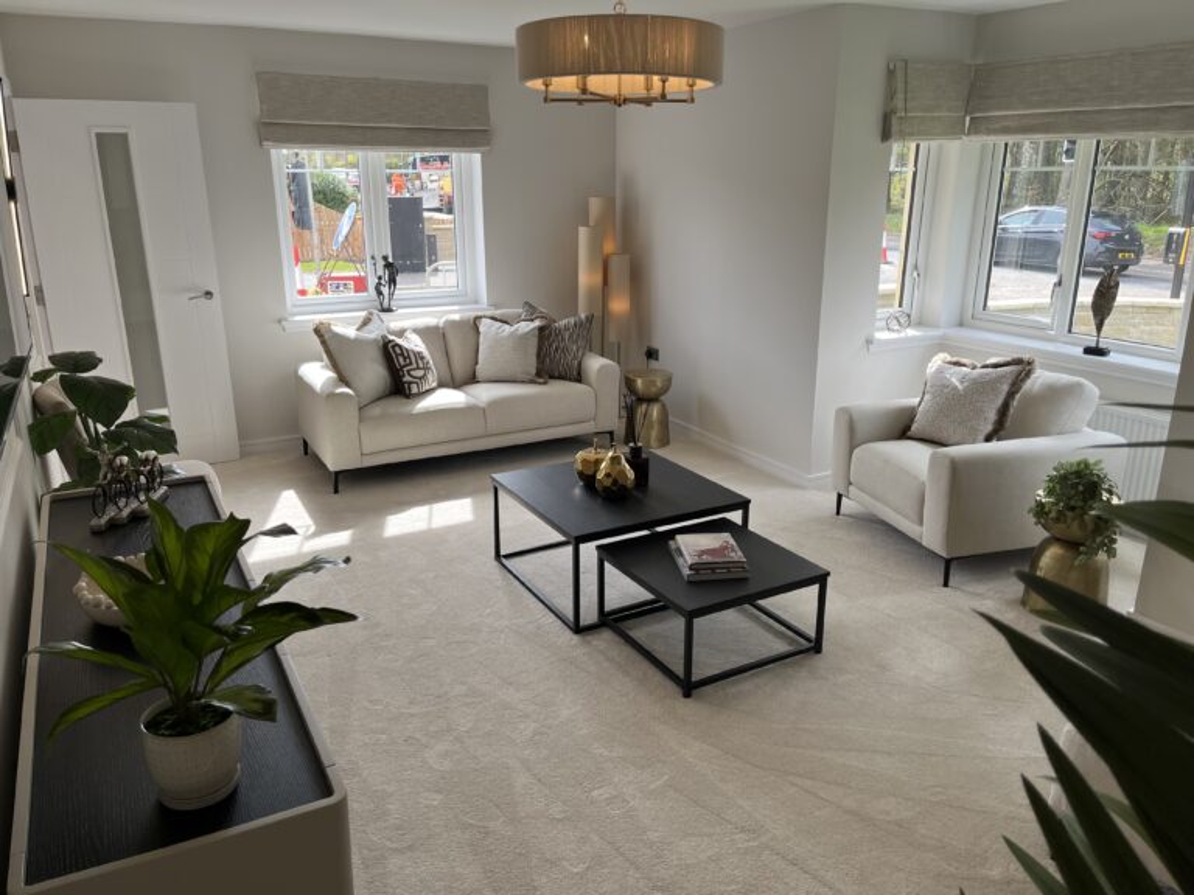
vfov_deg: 53.1
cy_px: 448
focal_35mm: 26
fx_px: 897
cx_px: 597
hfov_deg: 67.3
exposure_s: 1/315
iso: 50
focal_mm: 5.1
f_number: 1.6
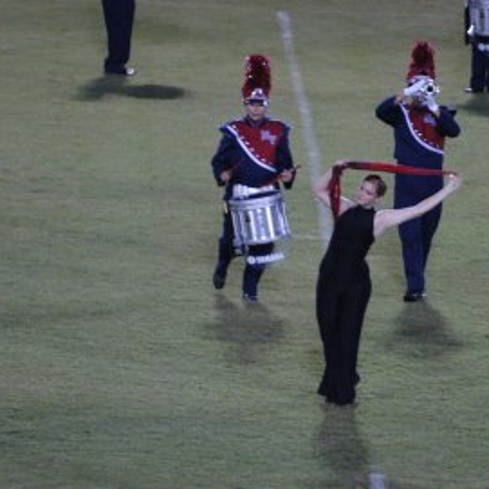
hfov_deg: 3.1
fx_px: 9014
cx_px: 311
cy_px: 209
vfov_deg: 3.1
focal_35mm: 564
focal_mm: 200
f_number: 2.8
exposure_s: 1/60
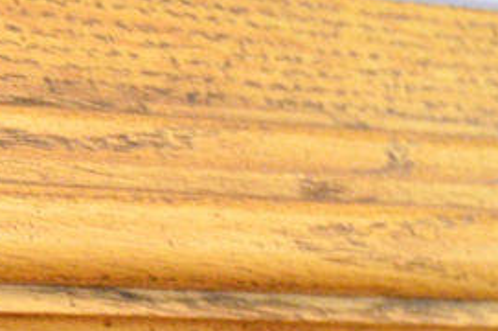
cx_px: 97
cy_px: 376
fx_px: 2446
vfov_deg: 7.7
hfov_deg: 11.6
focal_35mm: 177
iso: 3200
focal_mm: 32
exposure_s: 1/13
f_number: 4.5
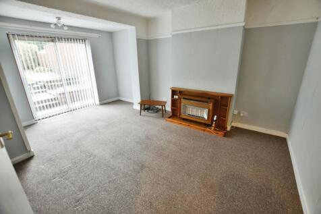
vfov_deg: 77.3
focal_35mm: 15
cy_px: 107
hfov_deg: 100.4
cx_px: 160
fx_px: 134
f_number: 3.5
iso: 100
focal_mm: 10
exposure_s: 1/6
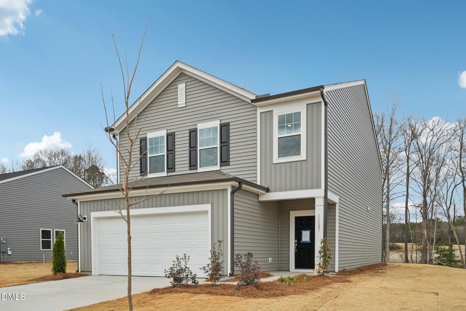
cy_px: 156
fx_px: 349
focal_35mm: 27
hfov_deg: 67.4
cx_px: 233
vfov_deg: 47.9
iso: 100
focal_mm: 27
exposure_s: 1/320
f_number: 8
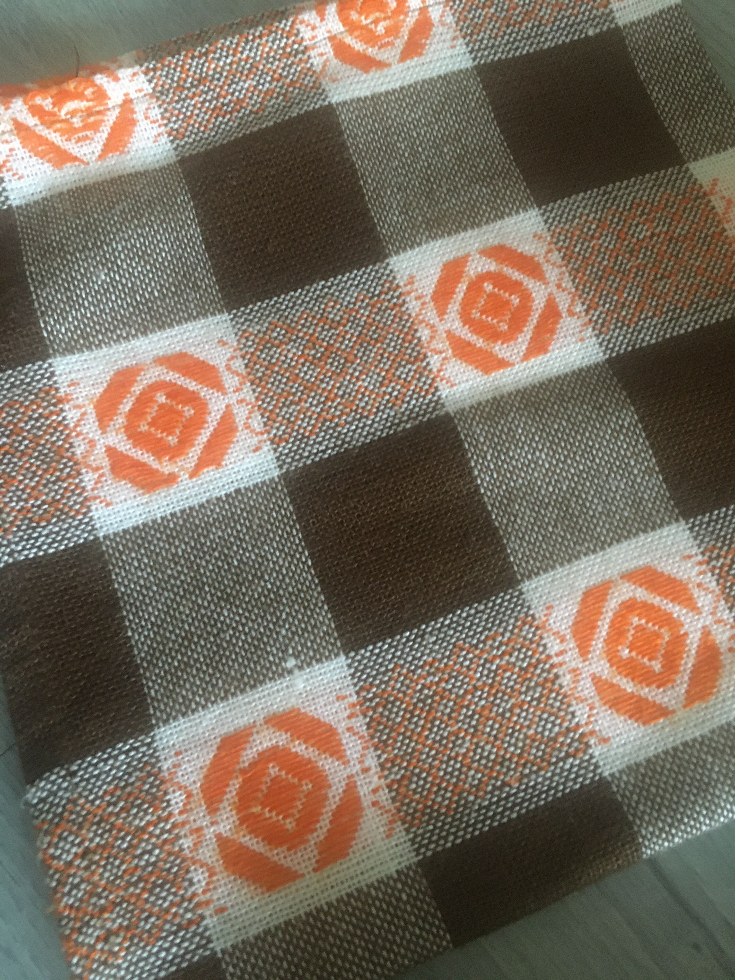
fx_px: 821
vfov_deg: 61.7
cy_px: 490
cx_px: 368
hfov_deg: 48.2
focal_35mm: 29
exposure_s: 1/17
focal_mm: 4.15
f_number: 2.2
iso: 400
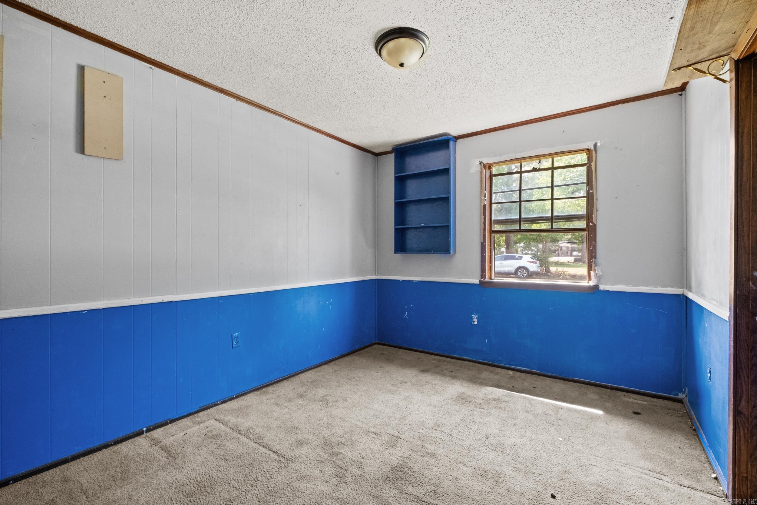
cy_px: 252
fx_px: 315
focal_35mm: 15
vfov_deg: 77.3
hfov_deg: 100.4
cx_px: 378
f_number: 8
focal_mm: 10
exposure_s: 1/3
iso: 1600
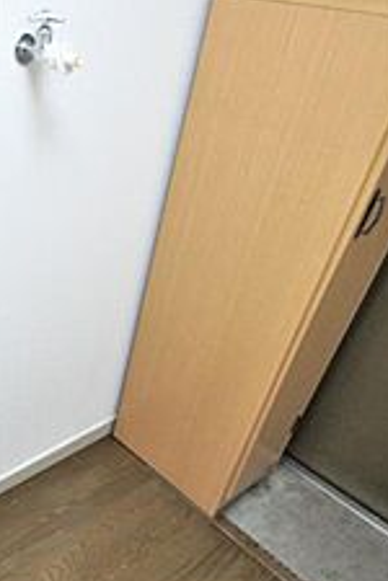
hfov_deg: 36.4
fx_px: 517
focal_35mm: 32
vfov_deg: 58.0
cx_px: -12
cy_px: 362
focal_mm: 10
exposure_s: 1/30
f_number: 3.5
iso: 320
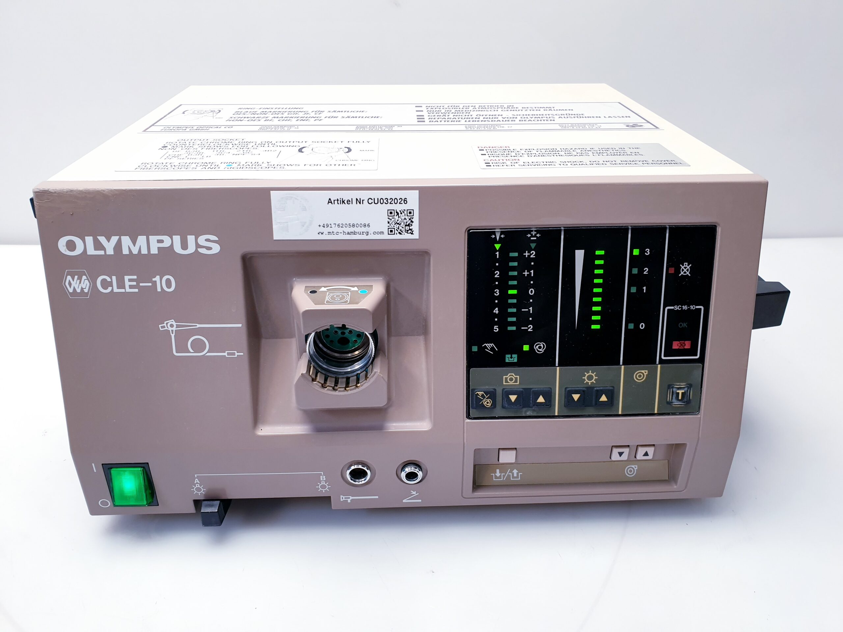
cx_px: 422
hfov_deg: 67.3
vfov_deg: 53.1
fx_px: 633
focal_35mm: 26
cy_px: 316
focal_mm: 4.3
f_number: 2.4
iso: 100
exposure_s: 1/50
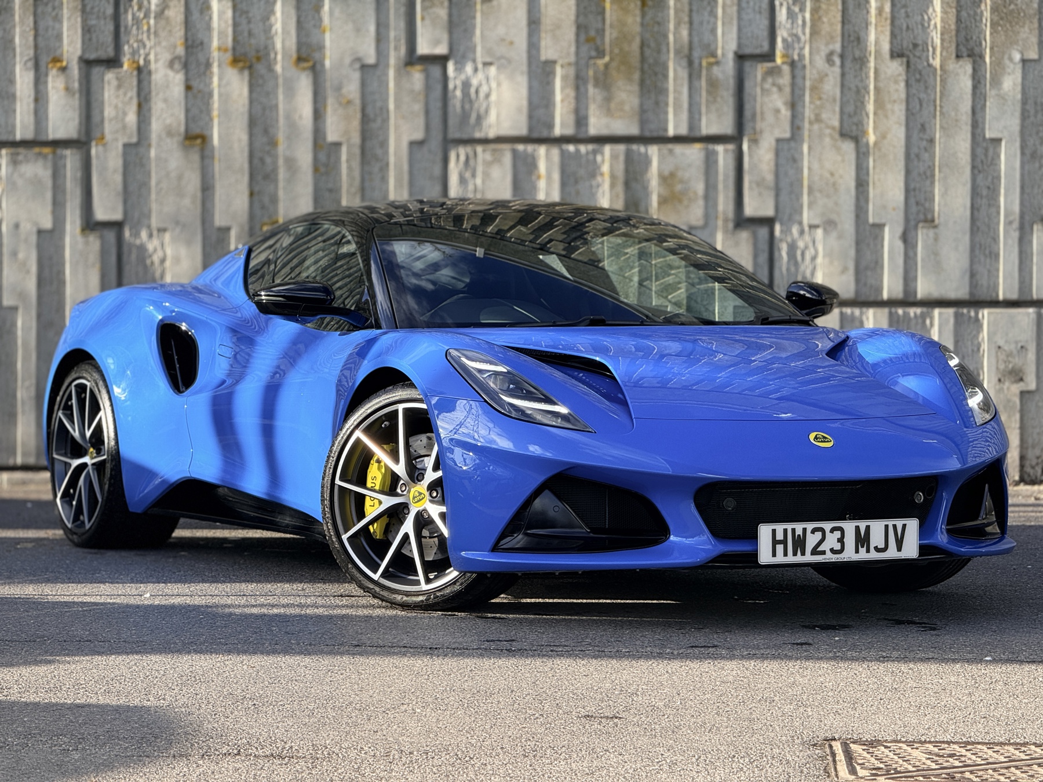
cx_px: 522
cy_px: 391
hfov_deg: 16.4
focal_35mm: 120
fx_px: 3616
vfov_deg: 12.3
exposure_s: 1/363
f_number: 2.8
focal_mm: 15.66
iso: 64
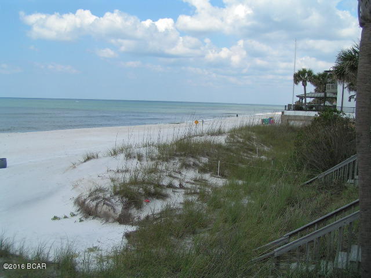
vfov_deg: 35.1
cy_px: 139
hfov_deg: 45.8
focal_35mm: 41
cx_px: 186
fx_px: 439
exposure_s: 1/1000
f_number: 3.5
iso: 50
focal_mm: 6.3
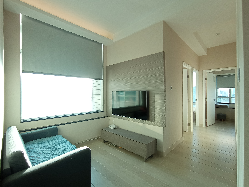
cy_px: 95
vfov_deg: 48.2
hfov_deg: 61.7
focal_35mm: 29
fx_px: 209
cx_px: 123
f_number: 2.2
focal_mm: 1.65
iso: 132
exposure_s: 1/100
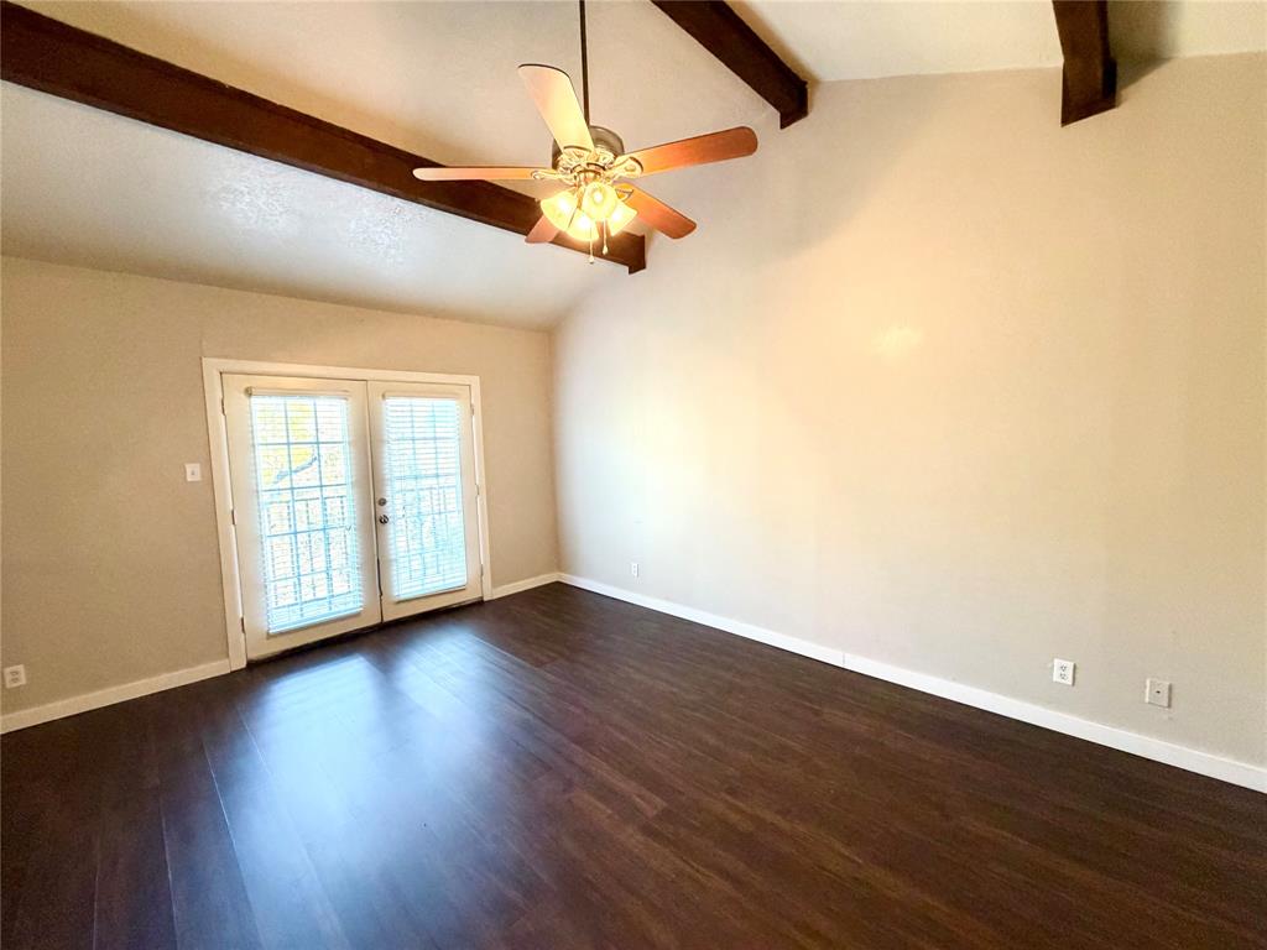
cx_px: 634
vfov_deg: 85.7
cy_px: 475
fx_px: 512
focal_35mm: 14
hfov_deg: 102.1
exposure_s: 1/60
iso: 400
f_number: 2.2
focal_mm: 2.22
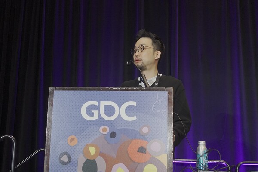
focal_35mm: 39
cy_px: 86
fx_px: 279
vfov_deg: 34.2
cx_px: 129
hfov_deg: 49.6
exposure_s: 1/40
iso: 1250
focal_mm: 14.87
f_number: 2.8
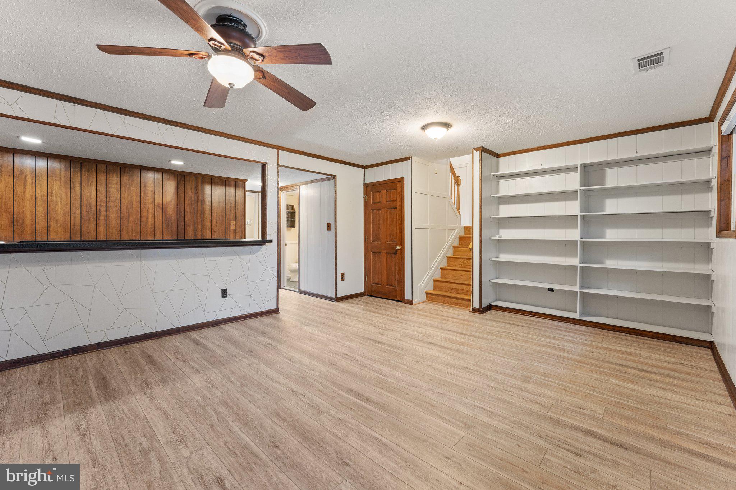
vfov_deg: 81.2
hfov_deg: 104.3
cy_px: 245
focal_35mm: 14
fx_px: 286
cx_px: 368
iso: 640
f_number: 8
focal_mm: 14
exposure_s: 1/1.67
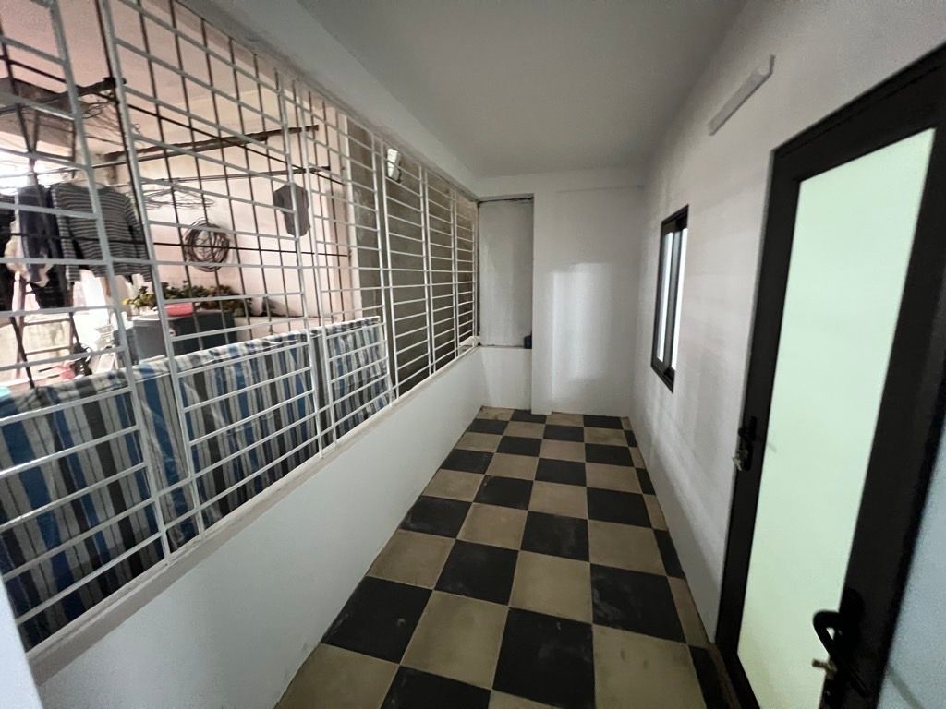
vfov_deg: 89.9
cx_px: 473
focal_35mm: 13
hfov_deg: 106.2
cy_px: 354
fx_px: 355
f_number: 1.8
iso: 800
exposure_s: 1/34
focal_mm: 1.57
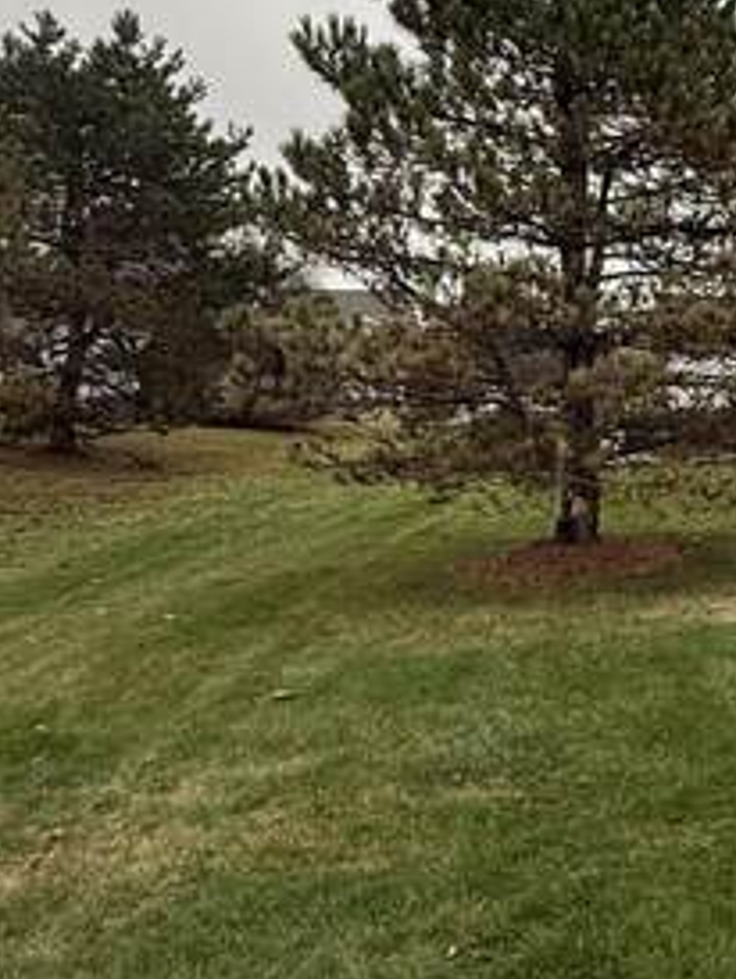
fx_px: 1387
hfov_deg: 25.8
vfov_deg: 38.7
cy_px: 386
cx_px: 940
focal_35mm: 49
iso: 50
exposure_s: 1/147
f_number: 2.2
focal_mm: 2.22
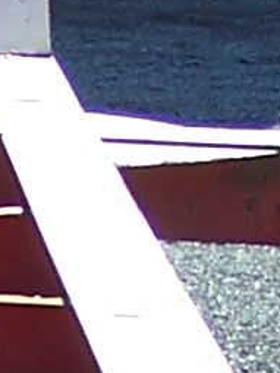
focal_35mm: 516
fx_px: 5570
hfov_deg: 2.9
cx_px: -97
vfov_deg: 3.7
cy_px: 1078
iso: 80
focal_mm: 8.5
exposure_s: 1/500
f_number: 3
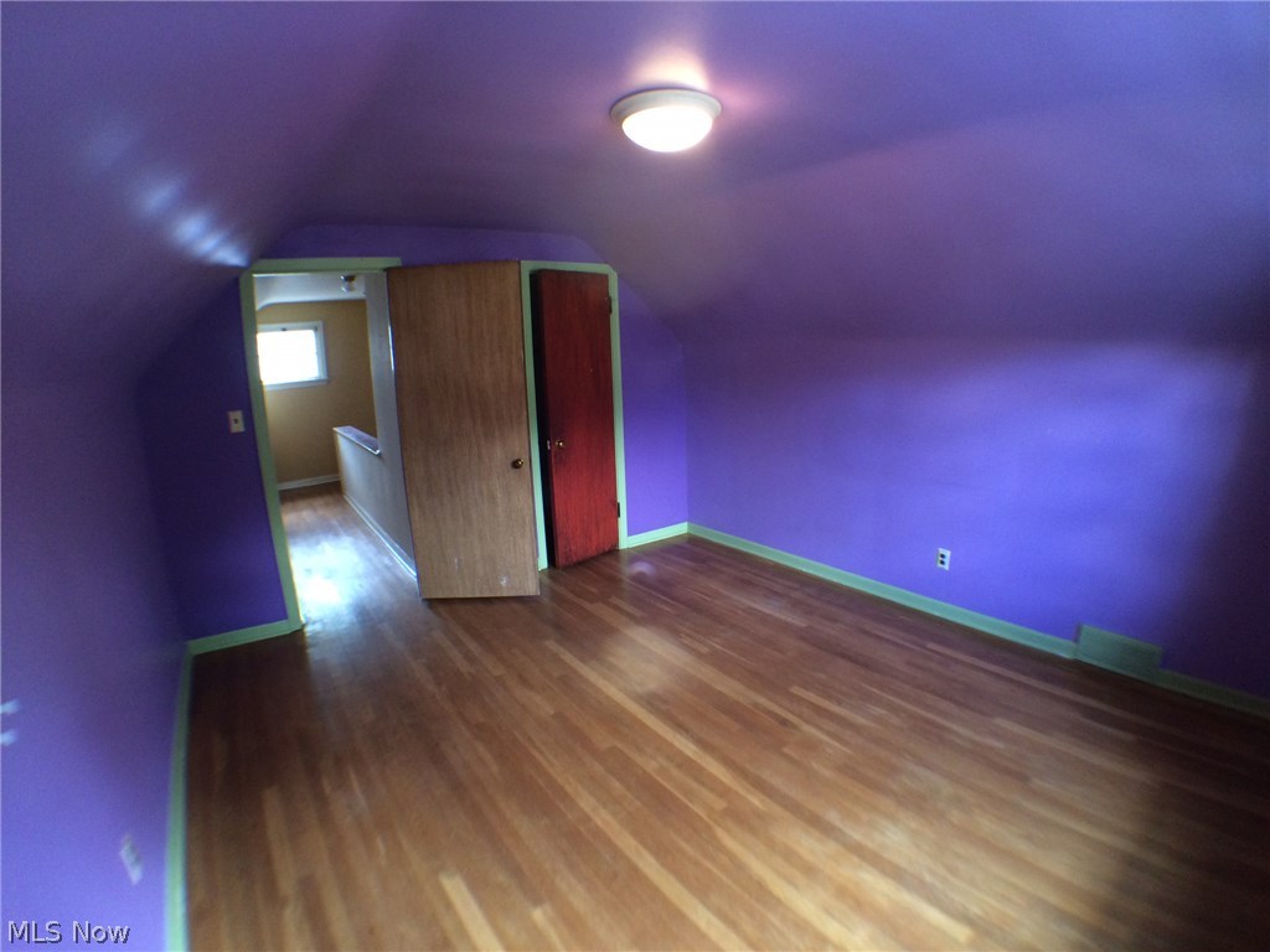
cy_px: 476
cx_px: 635
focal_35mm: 29
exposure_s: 1/30
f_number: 2.2
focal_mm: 4.15
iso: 160
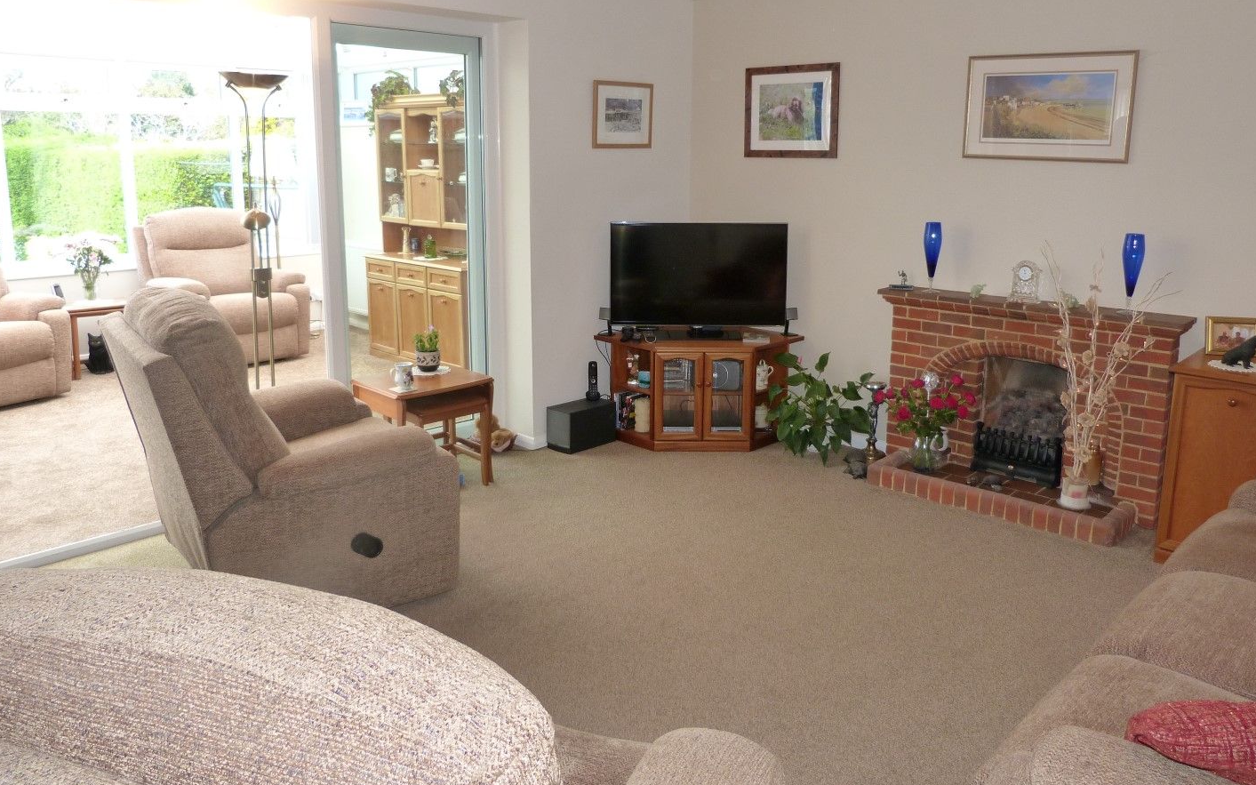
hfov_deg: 68.4
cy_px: 321
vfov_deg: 45.8
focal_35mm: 27
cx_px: 636
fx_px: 924
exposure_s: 1/60
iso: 125
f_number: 2.8
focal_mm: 4.5
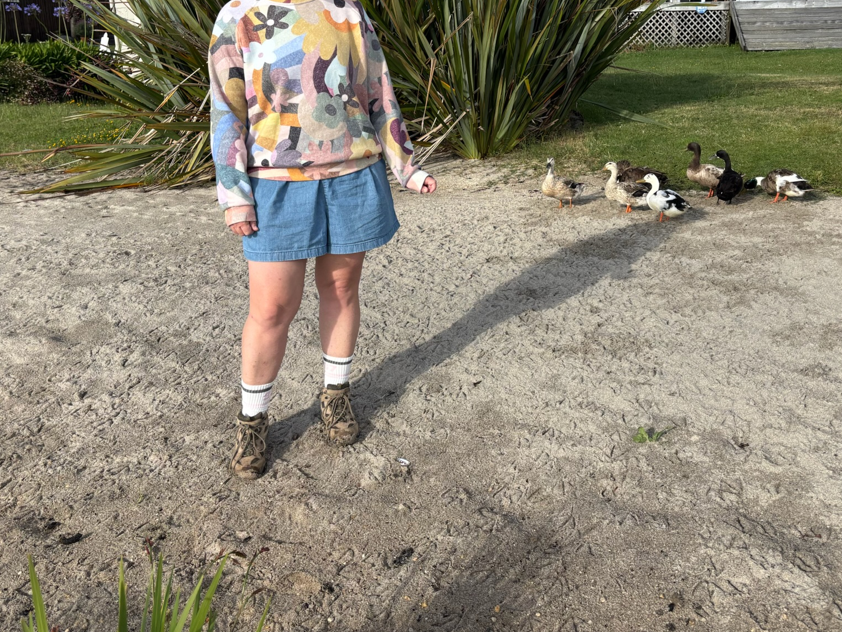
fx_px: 851
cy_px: 233
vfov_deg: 40.4
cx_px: 478
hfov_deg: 52.5
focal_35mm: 35
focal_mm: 5.96
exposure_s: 1/2105
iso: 50
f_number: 1.6
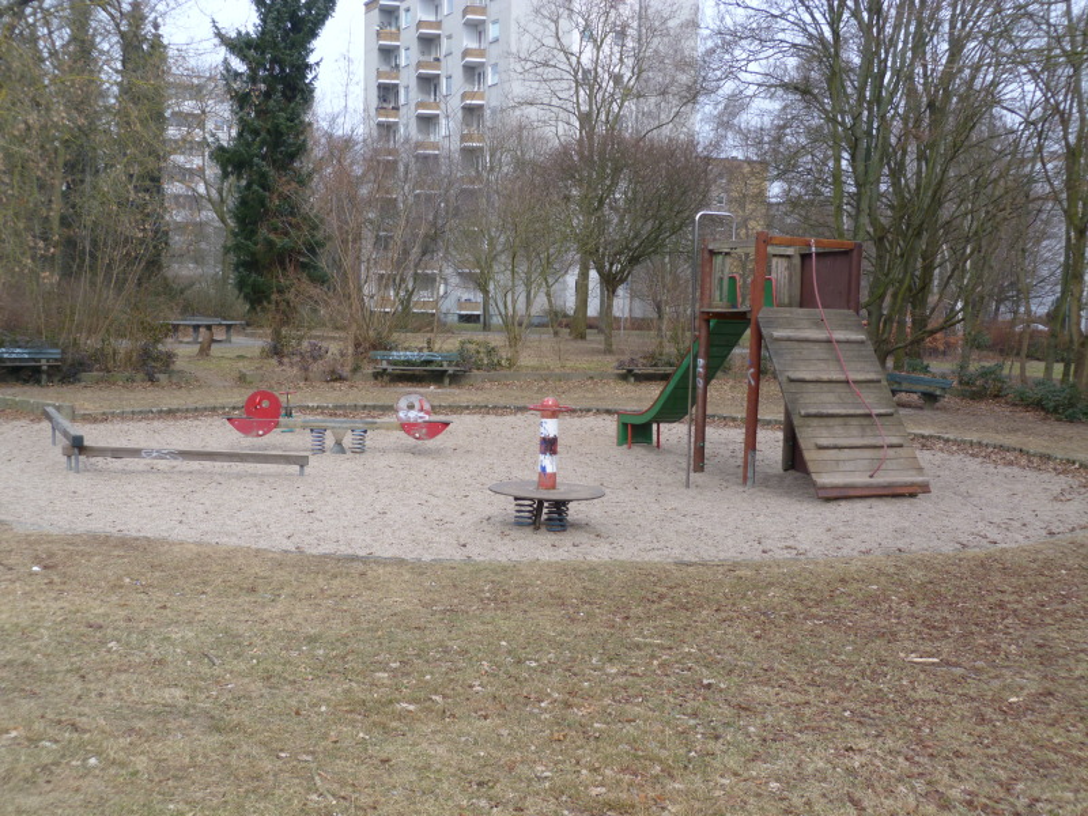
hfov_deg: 47.9
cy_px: 408
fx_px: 1226
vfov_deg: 36.8
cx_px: 544
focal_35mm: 39
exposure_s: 1/250
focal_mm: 7.1
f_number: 3.1
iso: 80
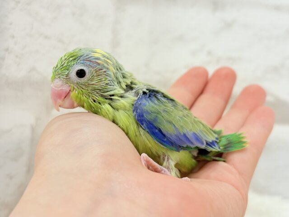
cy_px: 108
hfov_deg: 36.8
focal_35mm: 52
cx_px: 144
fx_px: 434
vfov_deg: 28.0
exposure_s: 1/50
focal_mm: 5.96
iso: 64
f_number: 1.6
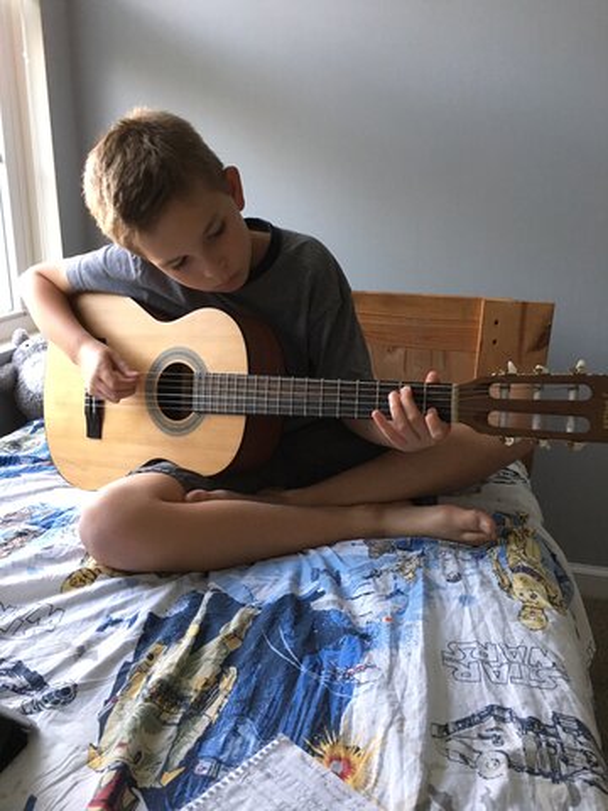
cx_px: 304
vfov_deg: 61.7
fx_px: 679
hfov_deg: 48.2
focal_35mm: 29
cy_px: 406
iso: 200
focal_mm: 4.15
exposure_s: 1/24
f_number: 2.2
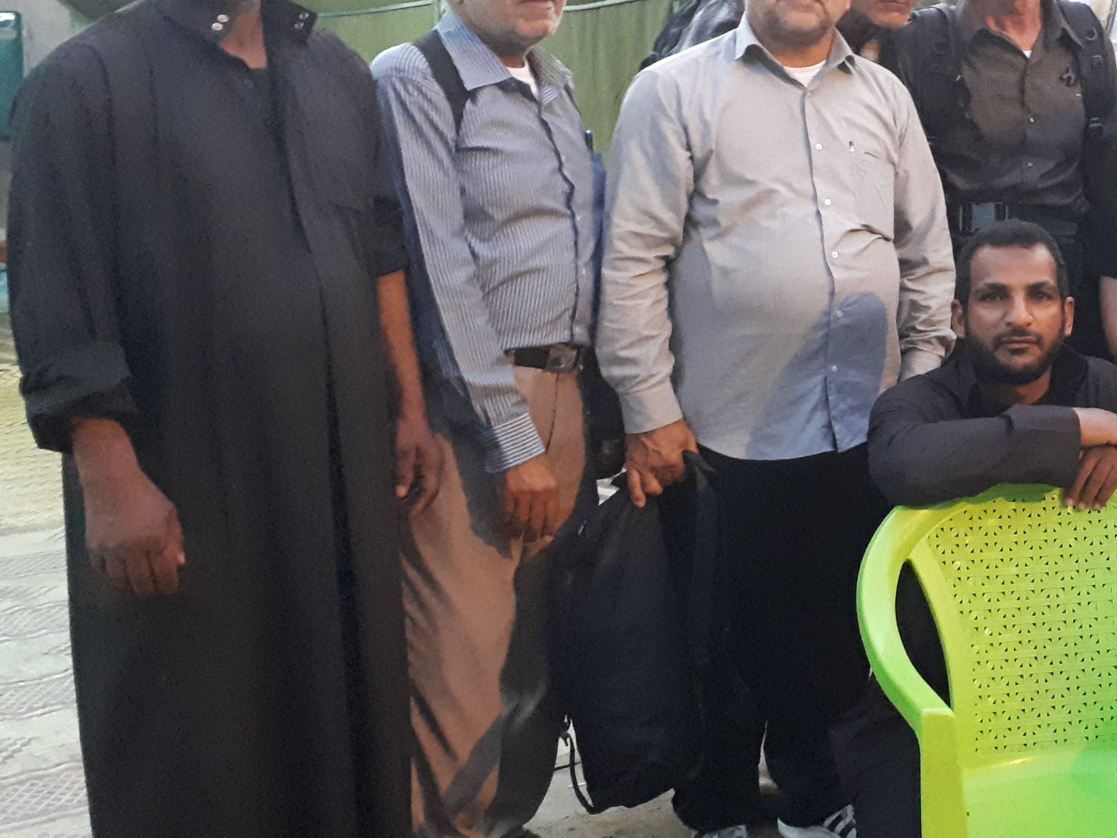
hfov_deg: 31.7
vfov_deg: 25.8
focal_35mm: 56
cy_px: 219
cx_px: 1124
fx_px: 1807
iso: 800
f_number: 1.9
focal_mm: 3.6
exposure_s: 1/17
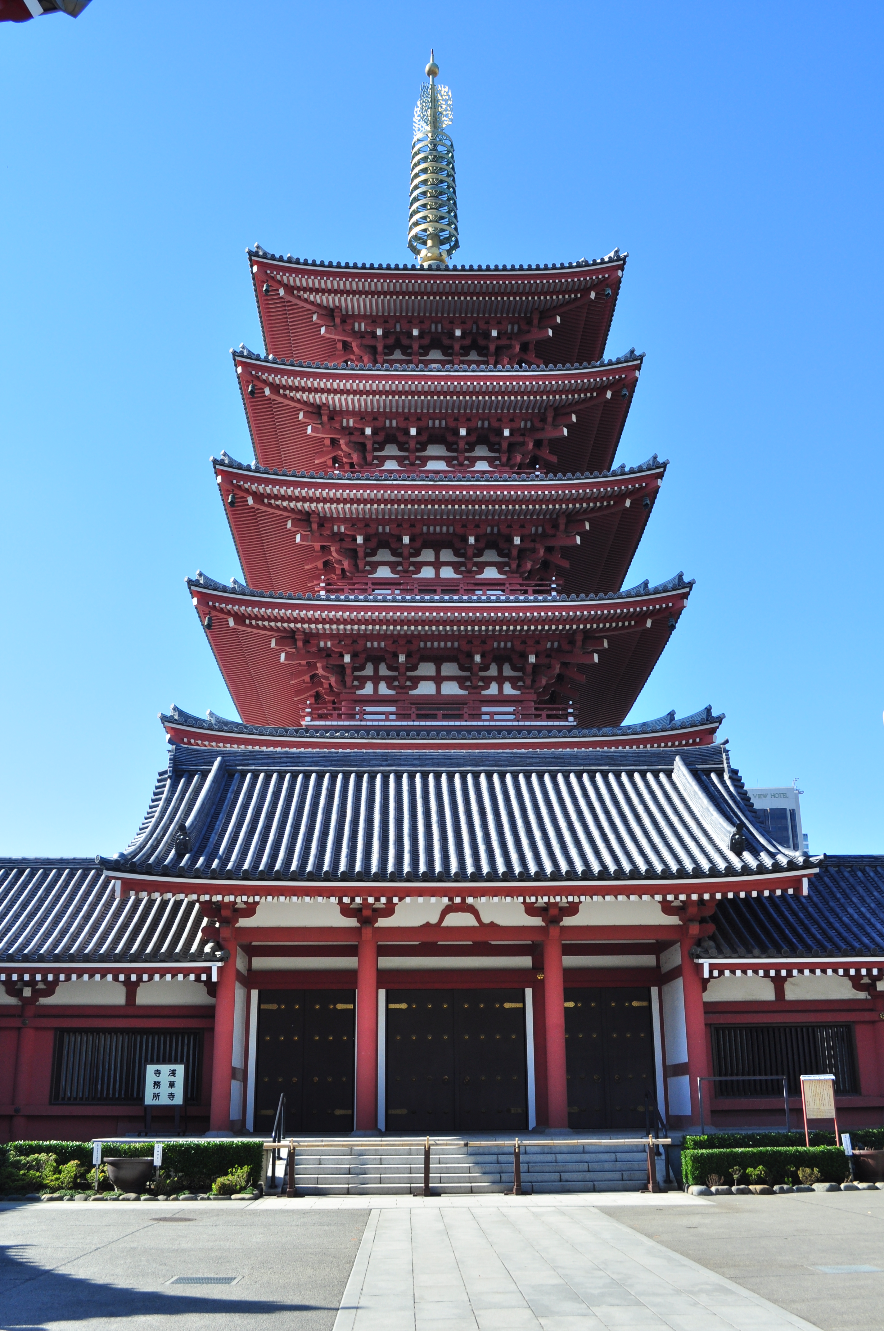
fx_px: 1219
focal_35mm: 33
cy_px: 666
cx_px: 442
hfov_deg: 39.9
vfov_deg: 57.3
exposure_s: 1/250
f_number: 8
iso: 200
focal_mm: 22
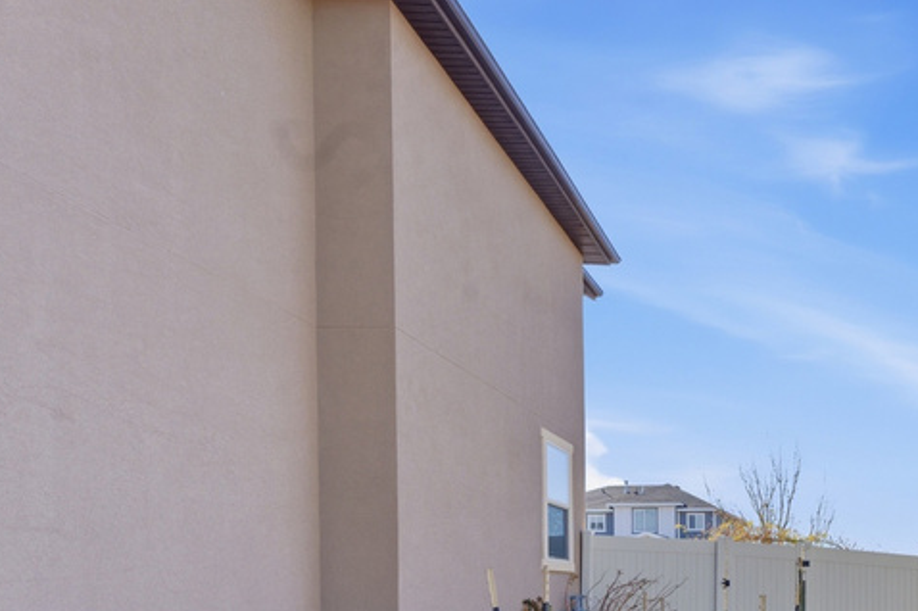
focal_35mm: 30
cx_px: 880
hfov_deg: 51.9
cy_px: 531
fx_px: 764
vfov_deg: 40.7
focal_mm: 14
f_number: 9
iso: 250
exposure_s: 1/1000
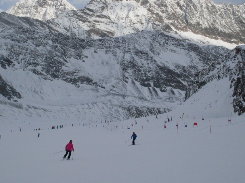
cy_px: 61
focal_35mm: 63
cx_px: 116
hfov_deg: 30.7
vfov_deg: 23.2
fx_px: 446
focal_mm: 6.3
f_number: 8.4
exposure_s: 1/350
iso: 80
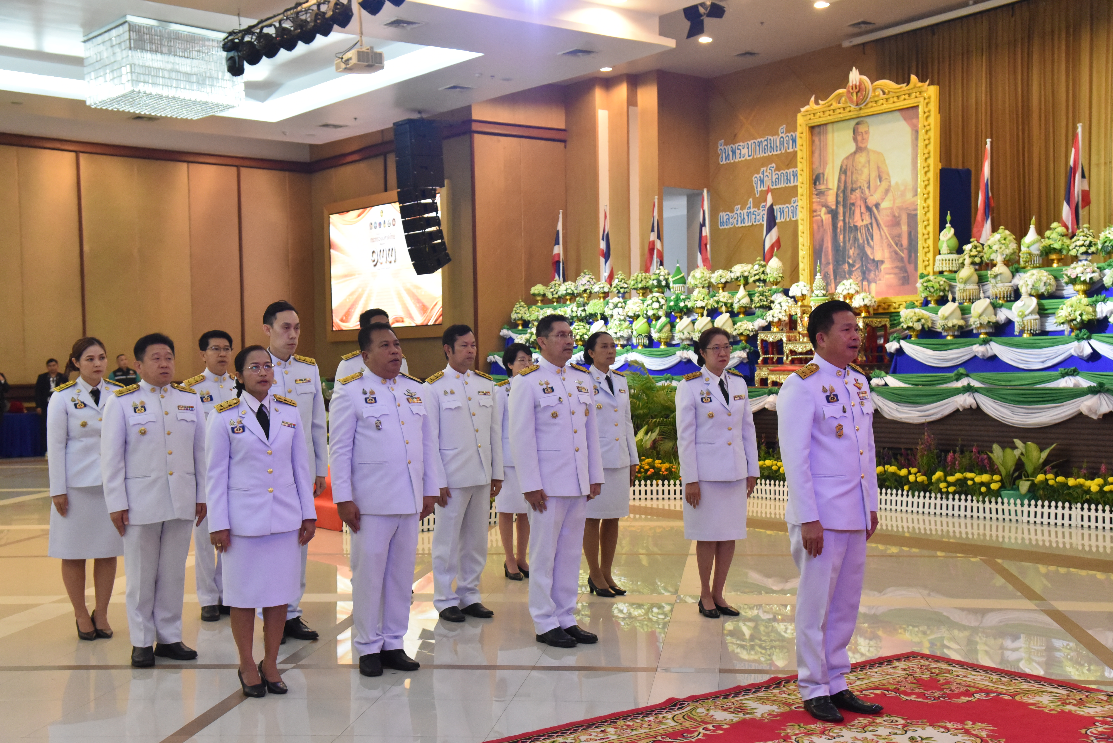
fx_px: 1423
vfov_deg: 29.3
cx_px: 556
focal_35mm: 46
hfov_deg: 42.7
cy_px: 372
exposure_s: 1/125
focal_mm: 46
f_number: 5.6
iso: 6400
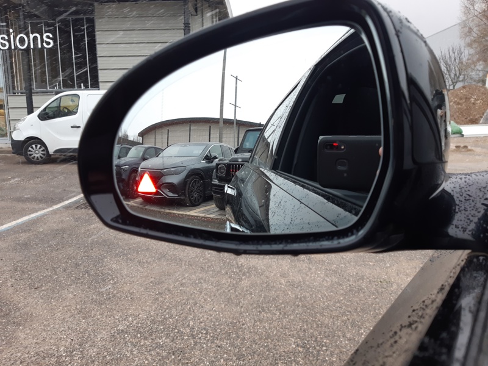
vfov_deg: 53.1
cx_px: 244
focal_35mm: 26
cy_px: 183
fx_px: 367
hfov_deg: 67.3
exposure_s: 1/50
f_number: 1.7
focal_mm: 3.92
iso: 64
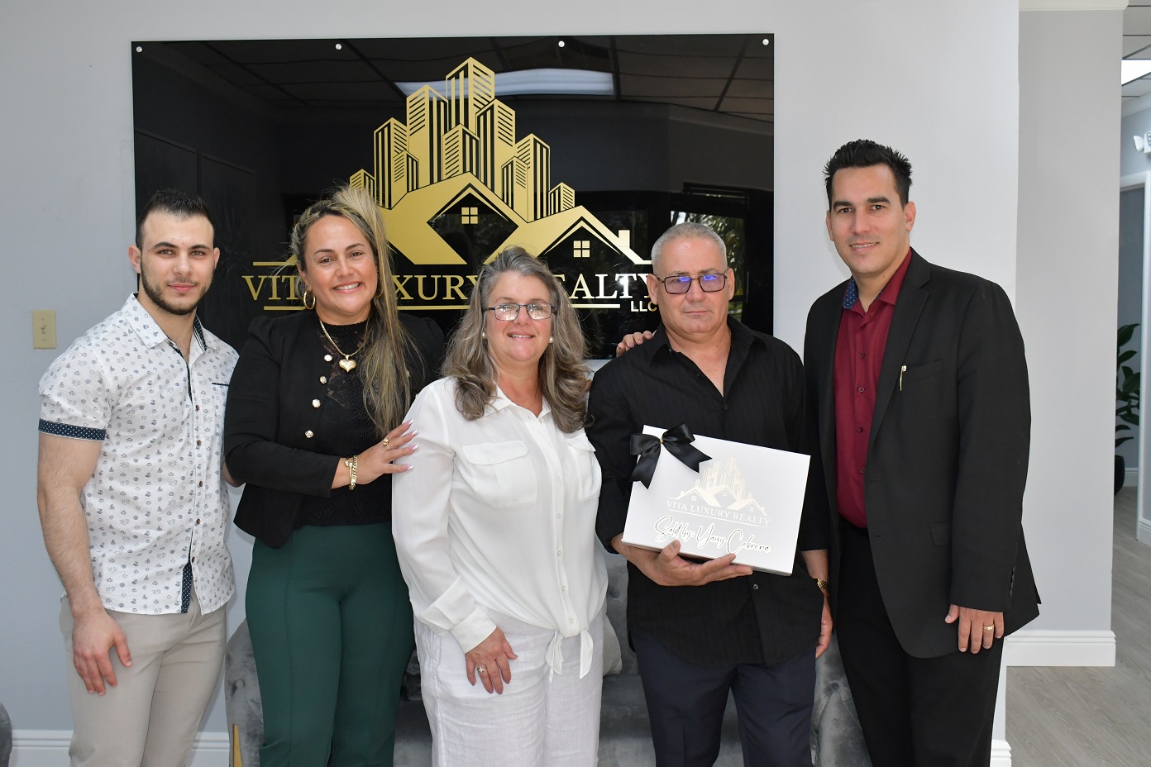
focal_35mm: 40
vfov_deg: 33.4
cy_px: 384
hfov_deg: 48.5
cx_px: 576
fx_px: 1279
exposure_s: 1/250
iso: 1600
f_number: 4.5
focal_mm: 27
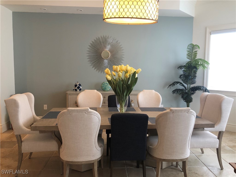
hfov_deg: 63.4
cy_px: 88
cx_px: 118
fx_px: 191
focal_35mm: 28
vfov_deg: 49.7
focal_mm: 3.99
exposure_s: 1/30
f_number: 1.8
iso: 32
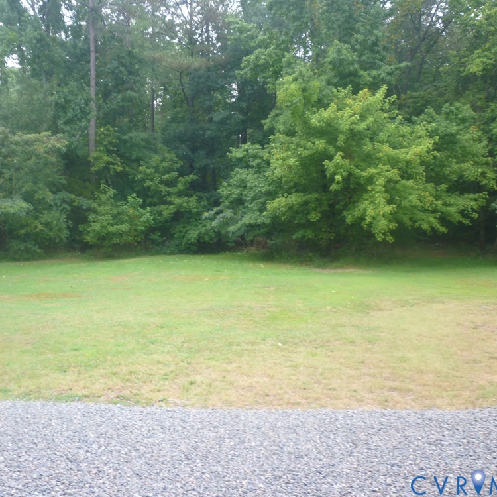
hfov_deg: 47.0
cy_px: 249
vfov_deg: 47.2
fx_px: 569
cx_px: 207
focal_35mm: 35
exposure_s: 1/30
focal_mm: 5.2
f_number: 3.3
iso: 160
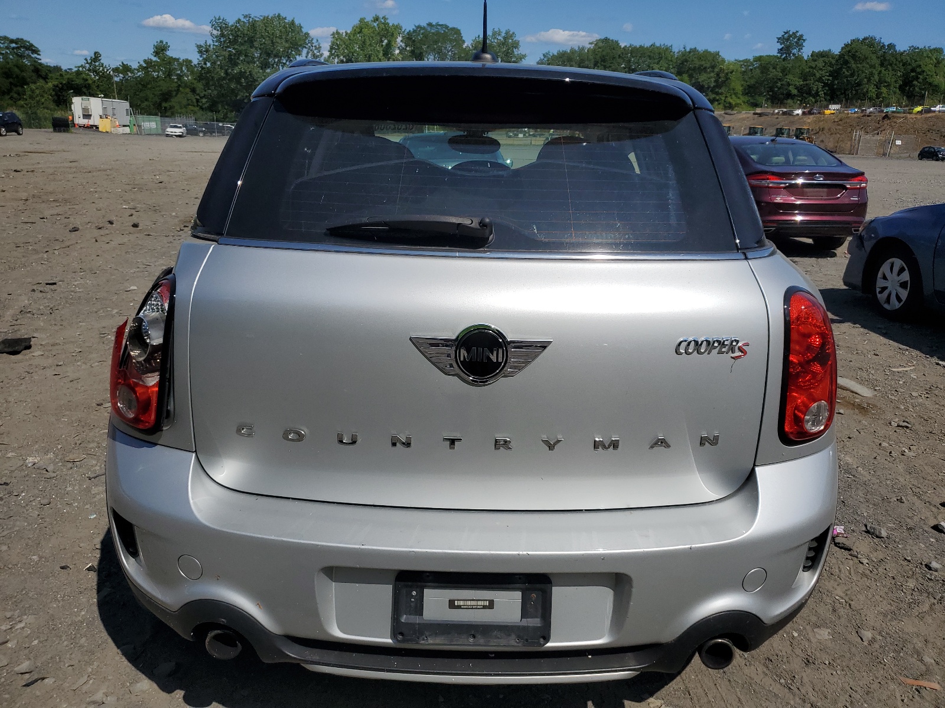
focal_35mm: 26
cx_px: 472
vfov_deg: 53.1
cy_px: 354
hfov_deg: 67.3
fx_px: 710
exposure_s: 1/10000
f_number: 1.5
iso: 51
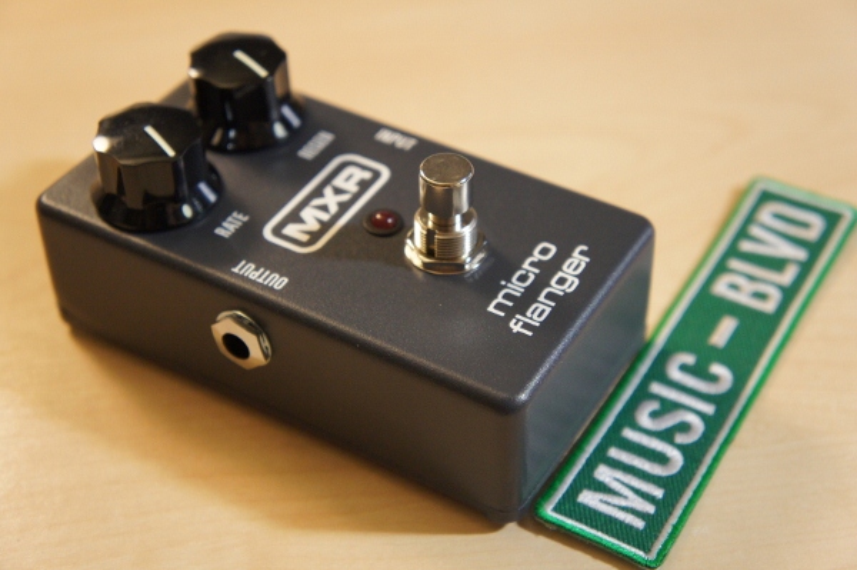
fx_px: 1391
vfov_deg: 23.1
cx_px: 428
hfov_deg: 34.2
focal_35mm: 58
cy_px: 285
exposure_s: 1/40
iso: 1600
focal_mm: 39
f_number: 4.5
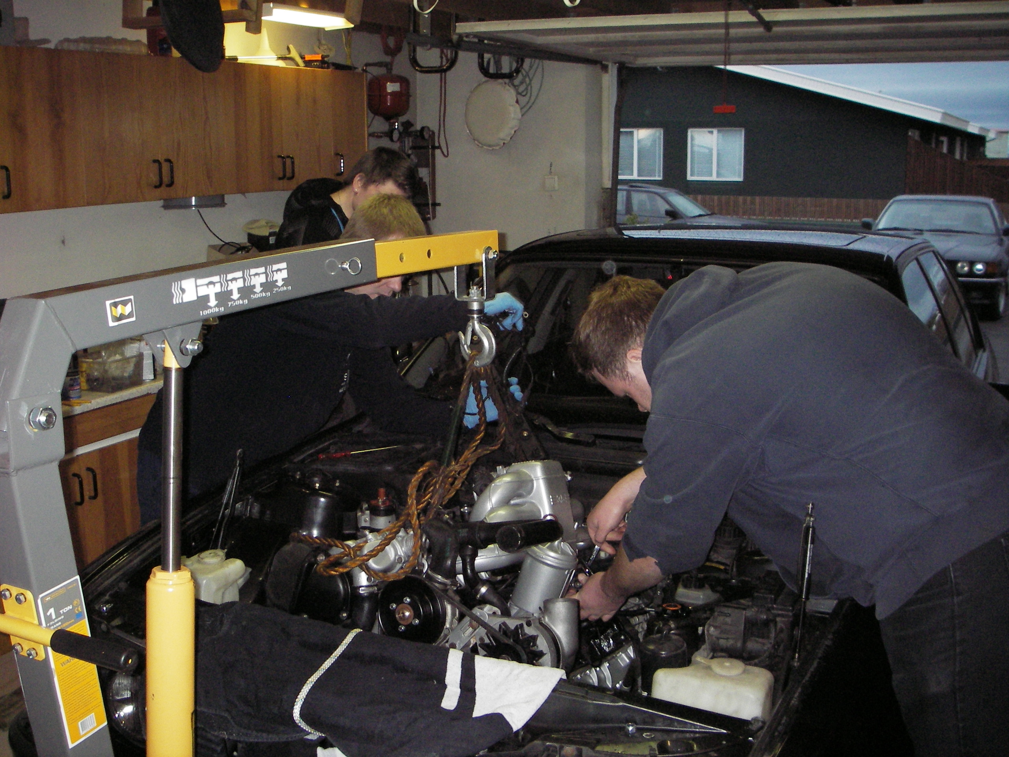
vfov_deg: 37.7
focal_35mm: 38
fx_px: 1108
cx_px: 504
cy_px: 378
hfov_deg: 49.0
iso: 200
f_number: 3.3
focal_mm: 6.3
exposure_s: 1/30
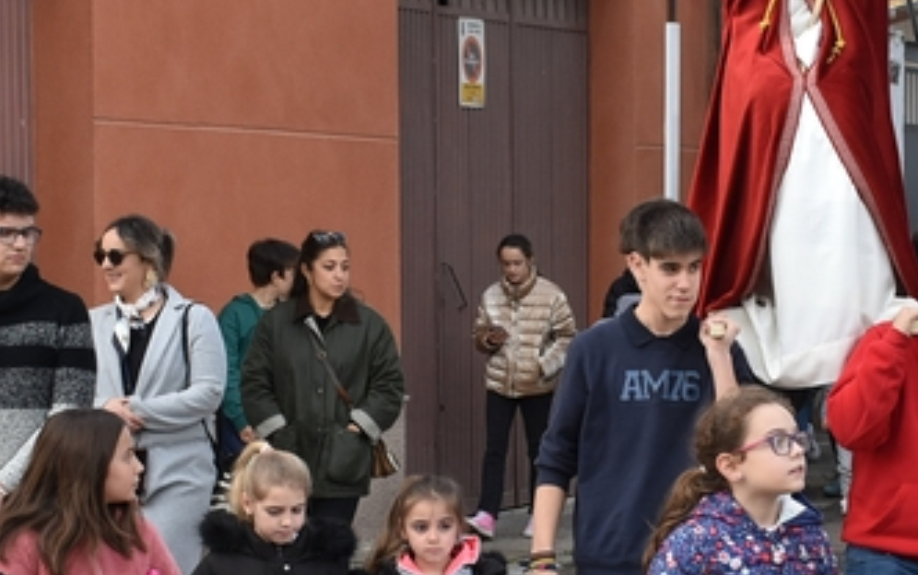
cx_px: 727
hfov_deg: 14.7
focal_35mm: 141
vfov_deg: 9.3
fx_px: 3530
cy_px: 406
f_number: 6.3
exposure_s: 1/160
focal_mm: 34
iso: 400
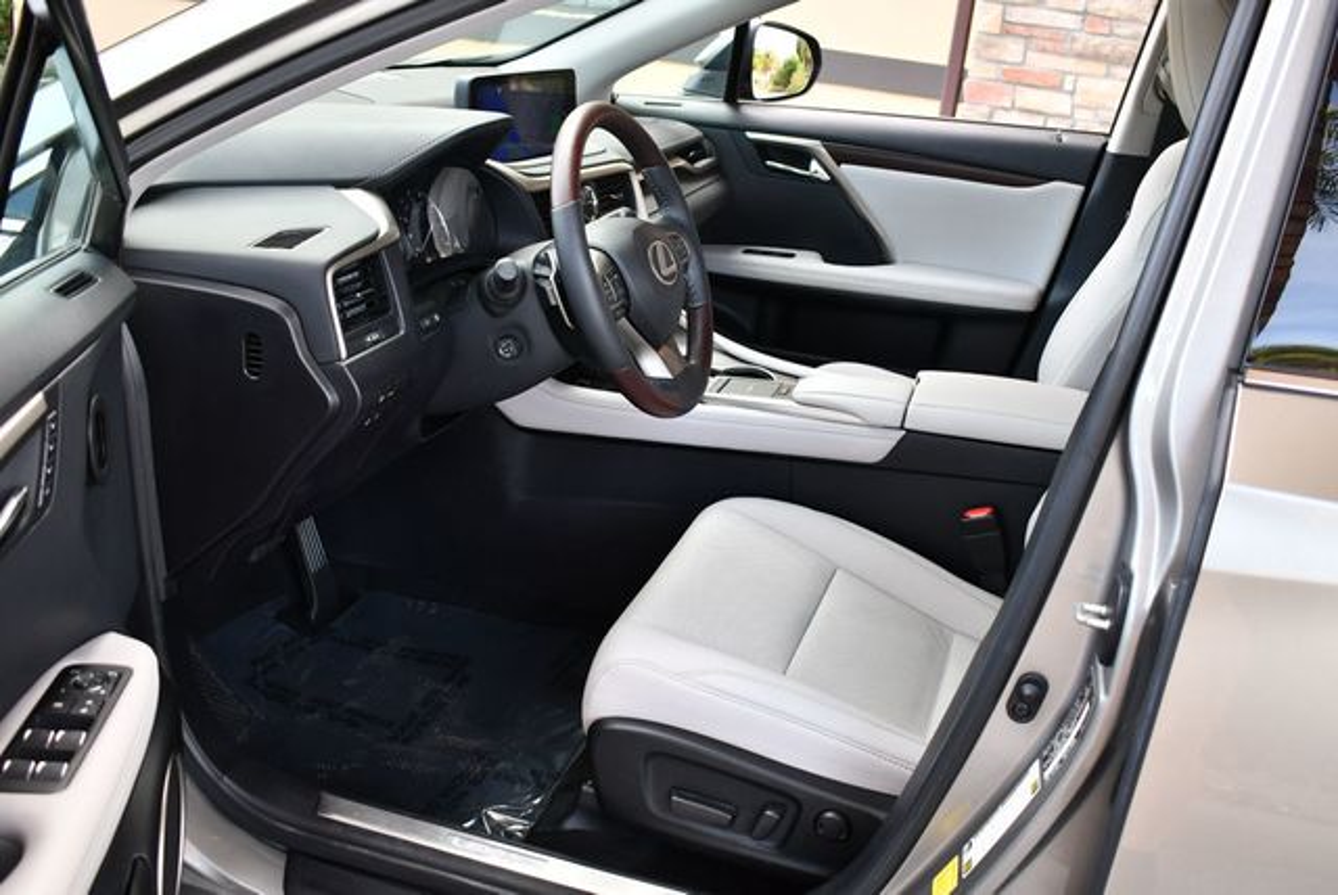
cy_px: 448
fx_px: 1339
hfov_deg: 53.1
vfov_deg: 36.9
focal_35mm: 36
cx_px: 669
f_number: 3.5
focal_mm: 18
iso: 450
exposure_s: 1/250
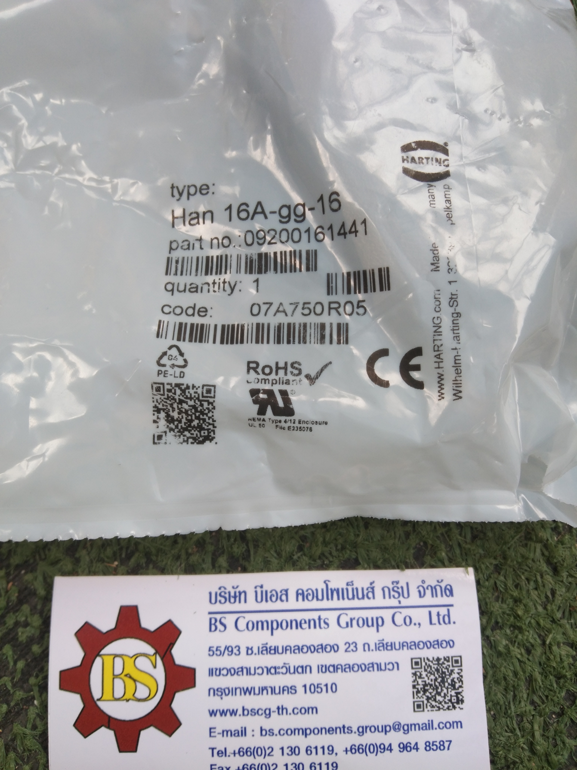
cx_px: 288
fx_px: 667
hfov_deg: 46.8
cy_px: 385
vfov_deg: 60.0
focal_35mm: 30
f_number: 2.2
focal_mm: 3.65
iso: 50
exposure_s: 1/145
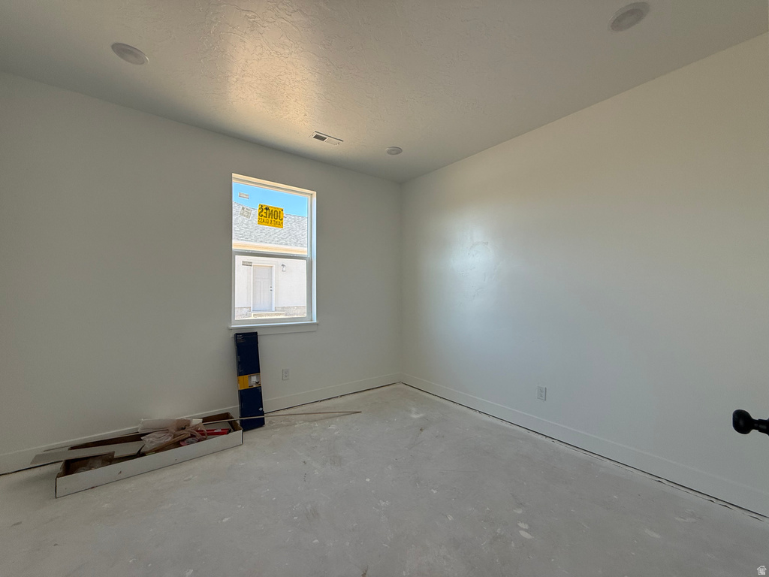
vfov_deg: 85.7
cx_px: 384
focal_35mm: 14
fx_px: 311
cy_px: 288
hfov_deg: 102.1
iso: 64
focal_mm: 2.22
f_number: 2.2
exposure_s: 1/117
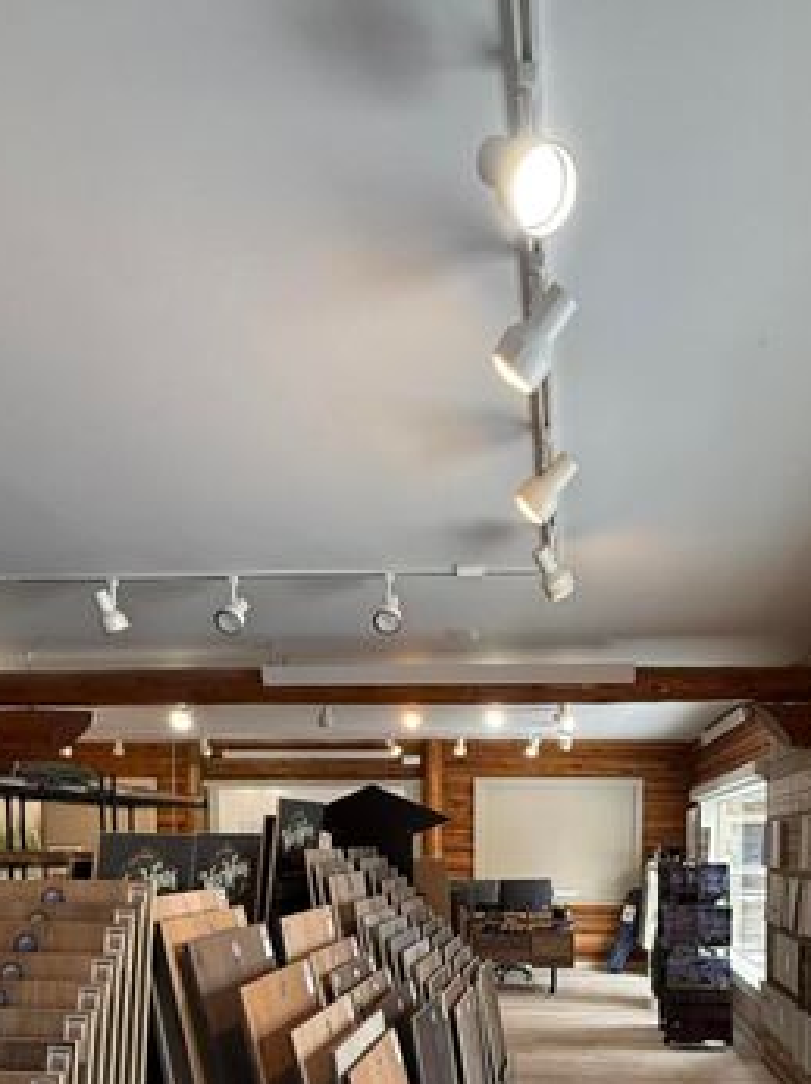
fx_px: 844
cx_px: 514
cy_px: 894
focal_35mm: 27
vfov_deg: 59.3
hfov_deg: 50.7
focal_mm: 2.22
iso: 320
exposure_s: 1/120
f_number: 2.2
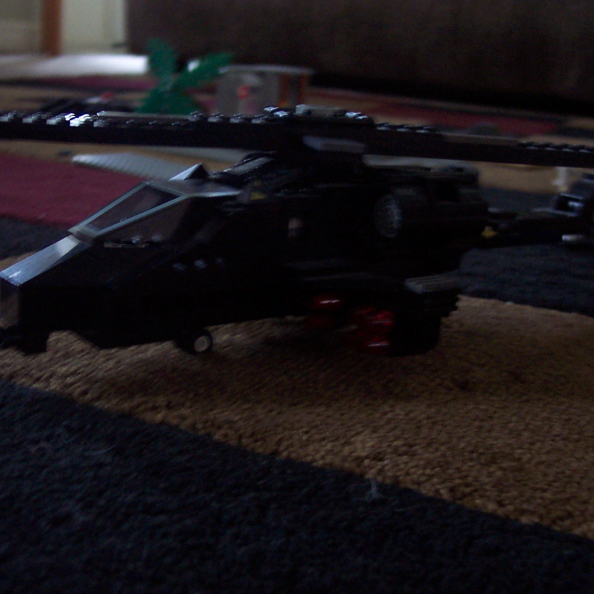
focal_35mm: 49
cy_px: 298
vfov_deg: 34.7
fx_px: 951
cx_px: 307
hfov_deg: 34.7
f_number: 2.8
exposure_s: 1/8
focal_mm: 8
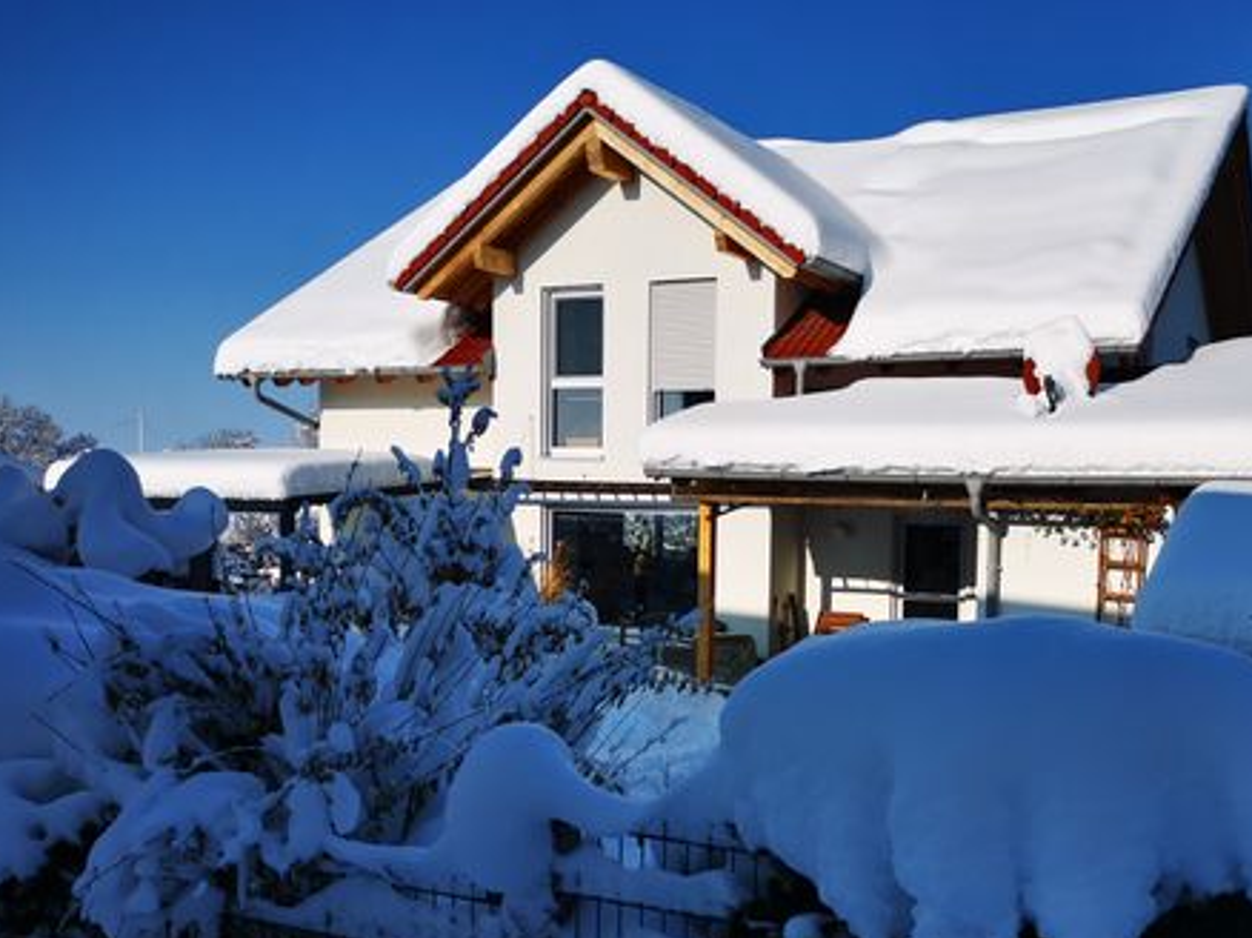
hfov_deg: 49.3
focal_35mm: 37
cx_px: 838
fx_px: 1337
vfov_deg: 38.4
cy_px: 592
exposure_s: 1/6250
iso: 50
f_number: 1.8
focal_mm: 5.58
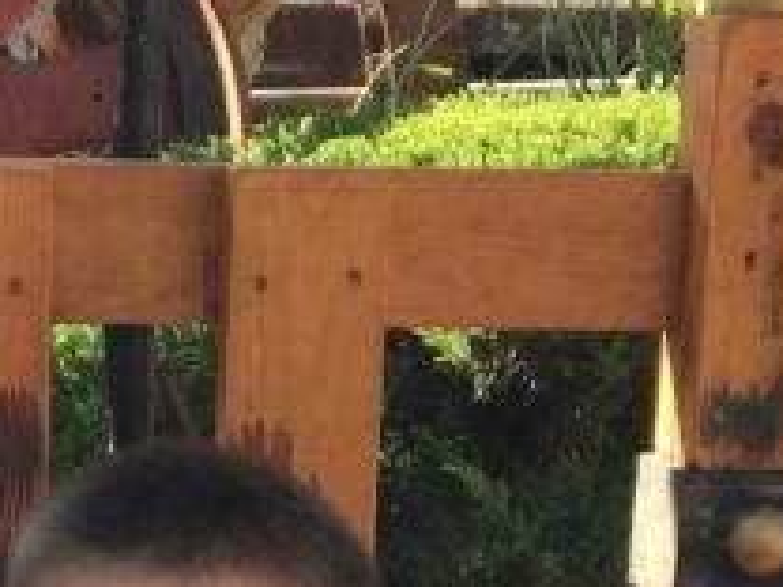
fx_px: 3235
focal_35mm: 143
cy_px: 858
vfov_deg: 10.1
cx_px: 117
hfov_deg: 13.7
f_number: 2.2
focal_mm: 4.15
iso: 25
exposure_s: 1/405
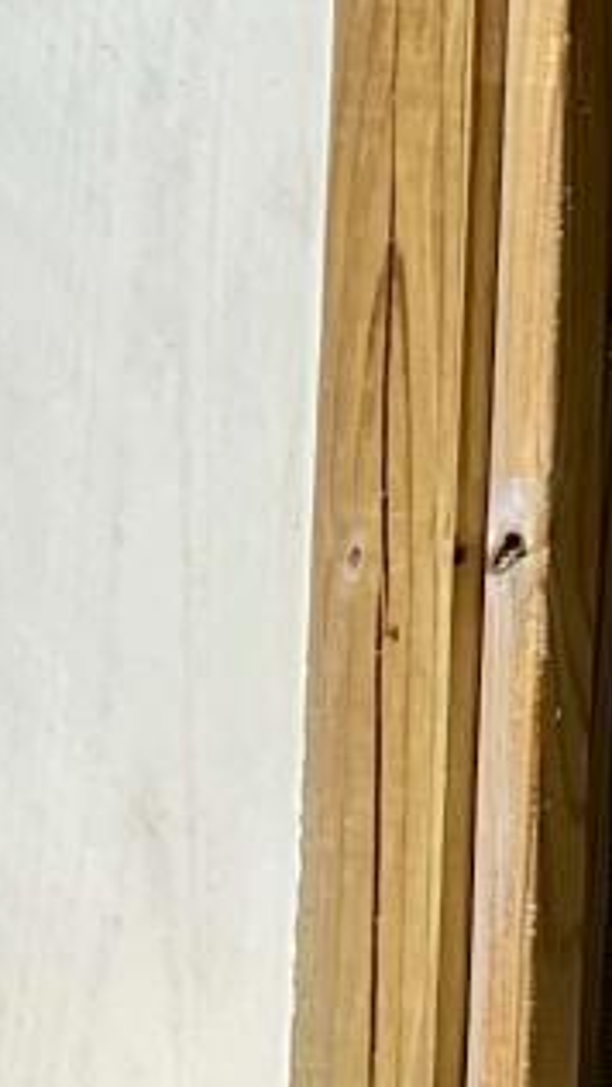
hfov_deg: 6.0
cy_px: -451
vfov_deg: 10.5
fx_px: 5764
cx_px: -158
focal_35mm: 200
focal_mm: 3
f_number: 1.8
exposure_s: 1/2538
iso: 16
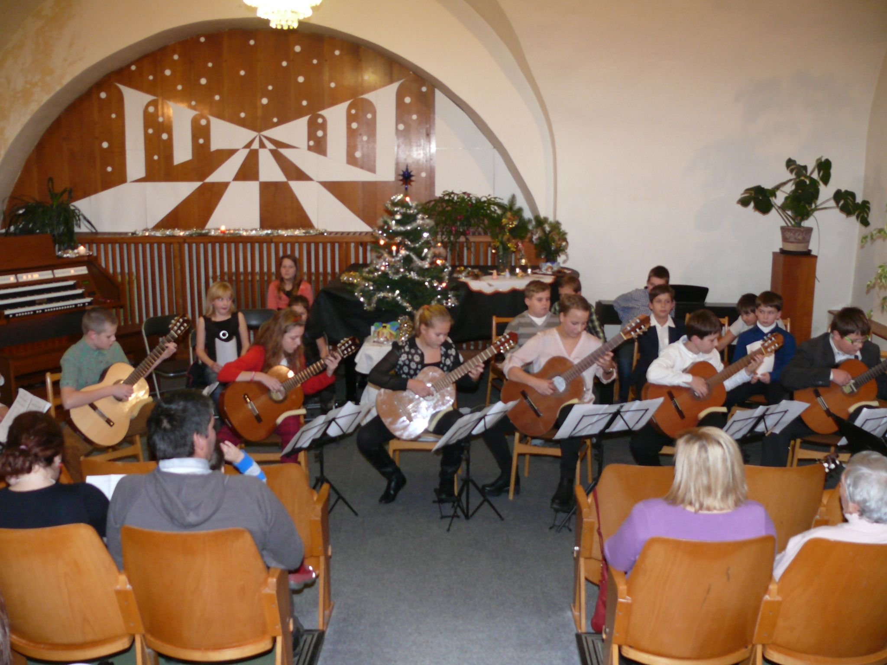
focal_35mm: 35
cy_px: 332
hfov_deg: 52.6
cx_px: 444
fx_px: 897
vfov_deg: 40.7
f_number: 2.8
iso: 200
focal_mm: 7.4
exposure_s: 1/30
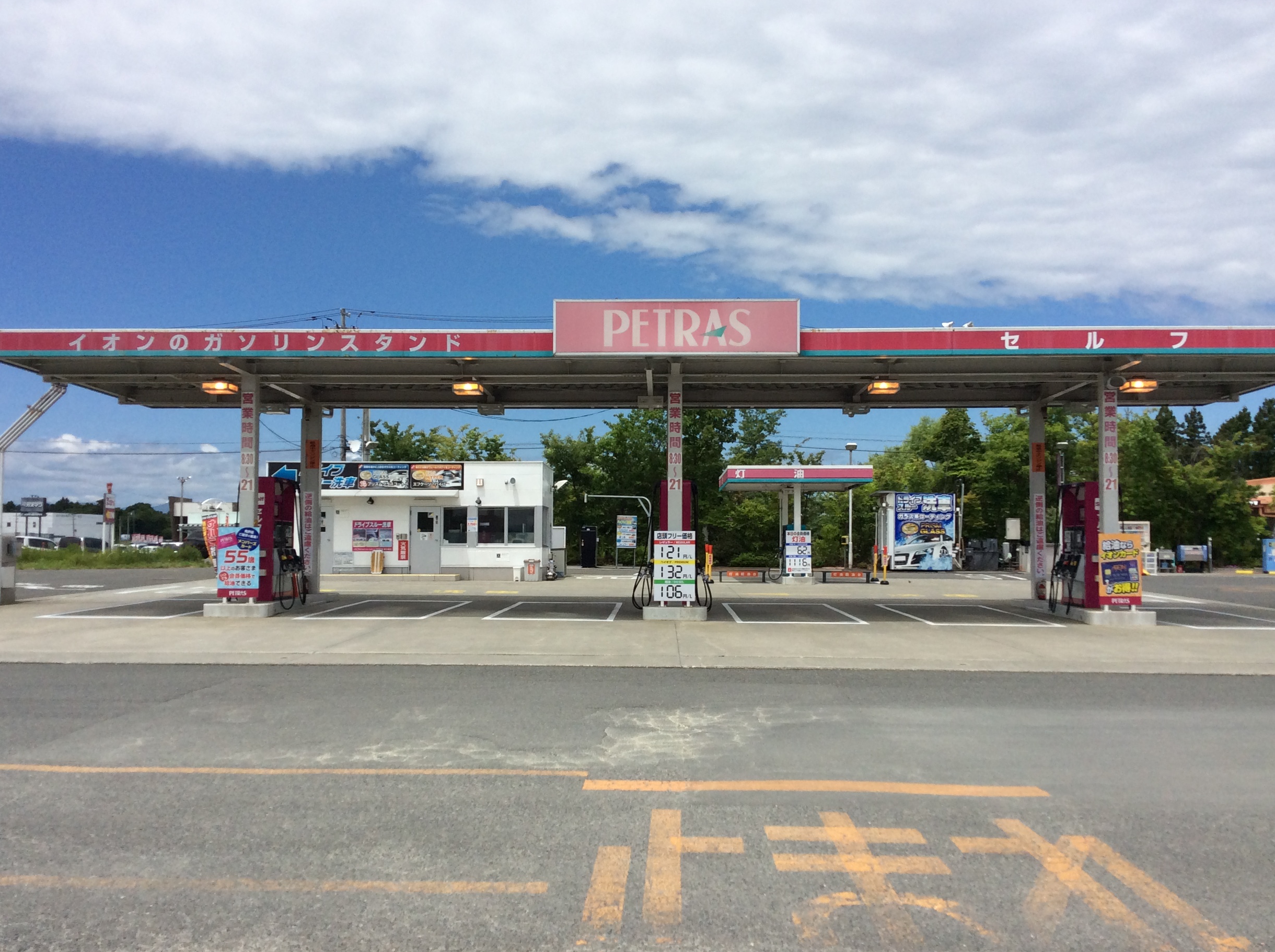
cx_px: 635
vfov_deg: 41.7
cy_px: 486
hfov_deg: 54.0
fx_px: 1250
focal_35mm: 34
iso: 32
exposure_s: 1/3185
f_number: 2.4
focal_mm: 3.3
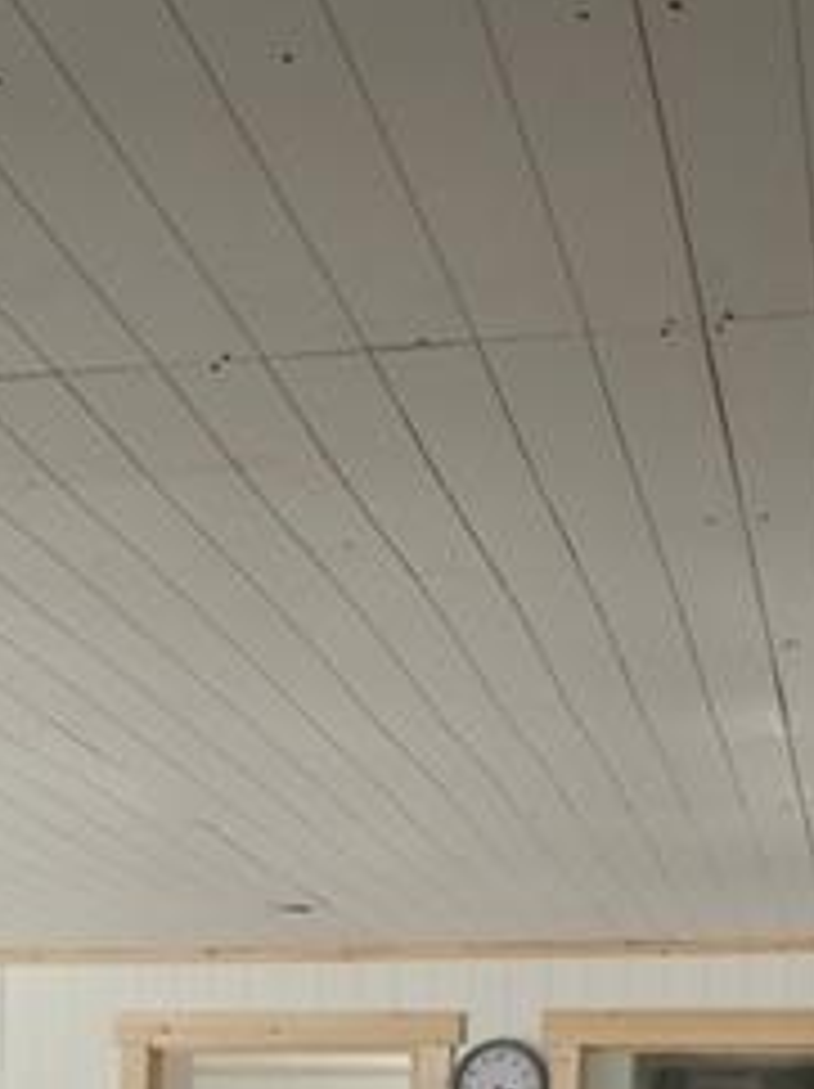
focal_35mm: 73
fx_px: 2293
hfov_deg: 20.1
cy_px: 1611
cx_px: 265
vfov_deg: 22.3
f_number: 1.8
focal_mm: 5.54
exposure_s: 1/180
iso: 160
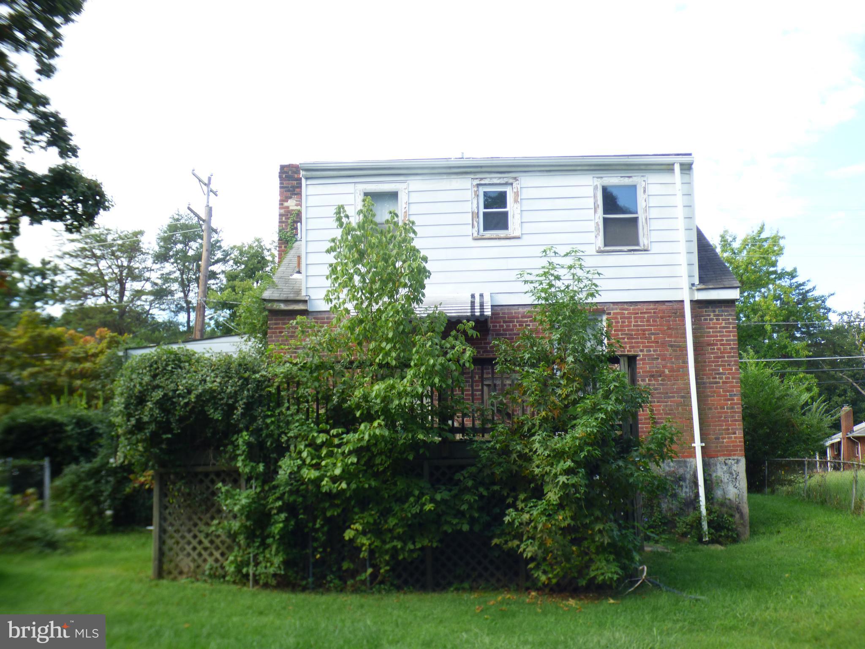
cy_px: 324
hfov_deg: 50.1
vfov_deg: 38.7
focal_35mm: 37
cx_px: 432
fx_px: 925
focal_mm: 6.47
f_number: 3.5
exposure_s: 1/250
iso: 100
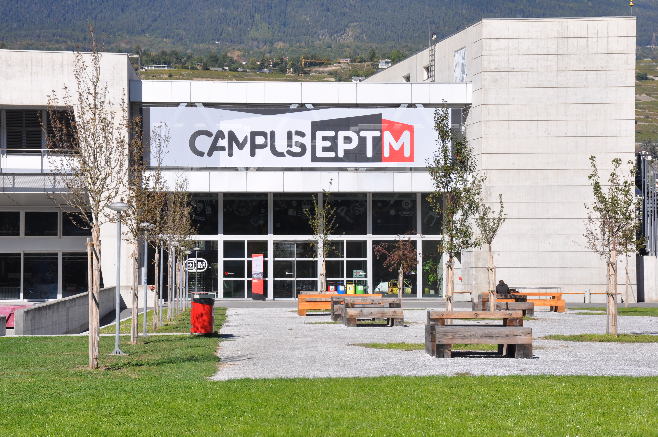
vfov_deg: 16.5
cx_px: 329
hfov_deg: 24.6
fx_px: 1506
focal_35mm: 82
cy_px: 218
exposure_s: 1/400
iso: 200
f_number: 10
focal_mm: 55
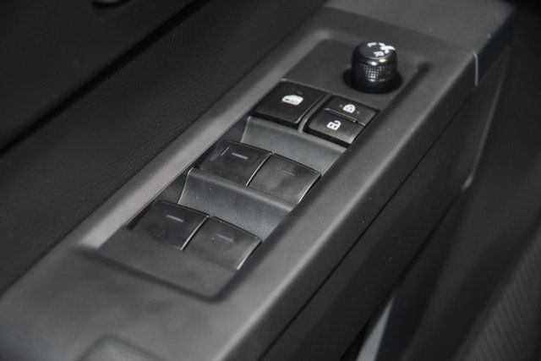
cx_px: 270
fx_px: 1578
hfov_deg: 19.5
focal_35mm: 105
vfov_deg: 13.0
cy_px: 180
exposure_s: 1/50
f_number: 4.5
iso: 3200
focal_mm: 70
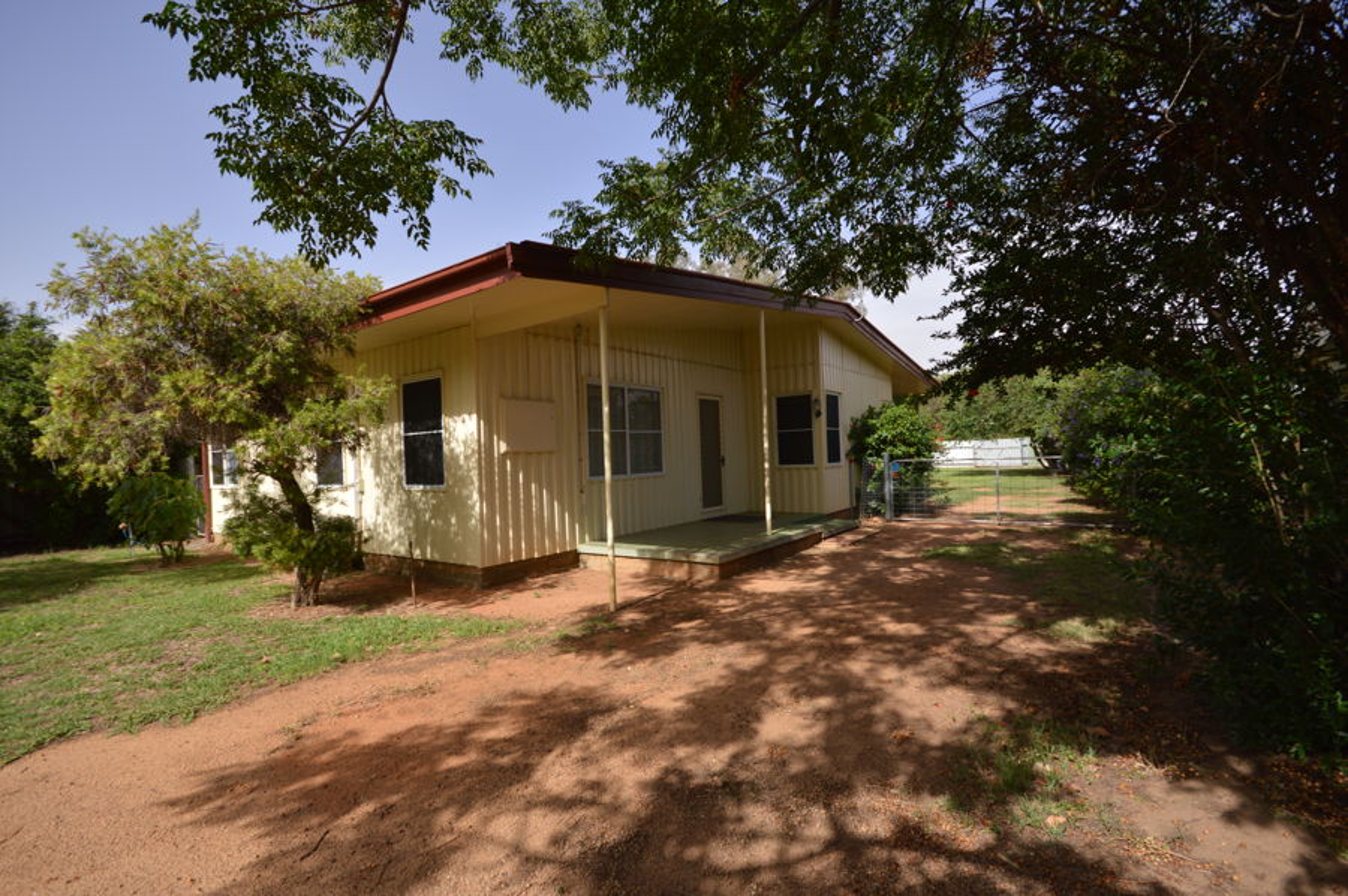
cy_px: 448
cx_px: 674
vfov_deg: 77.2
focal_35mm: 15
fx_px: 561
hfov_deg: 100.5
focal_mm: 10
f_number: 8
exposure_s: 1/250
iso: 100
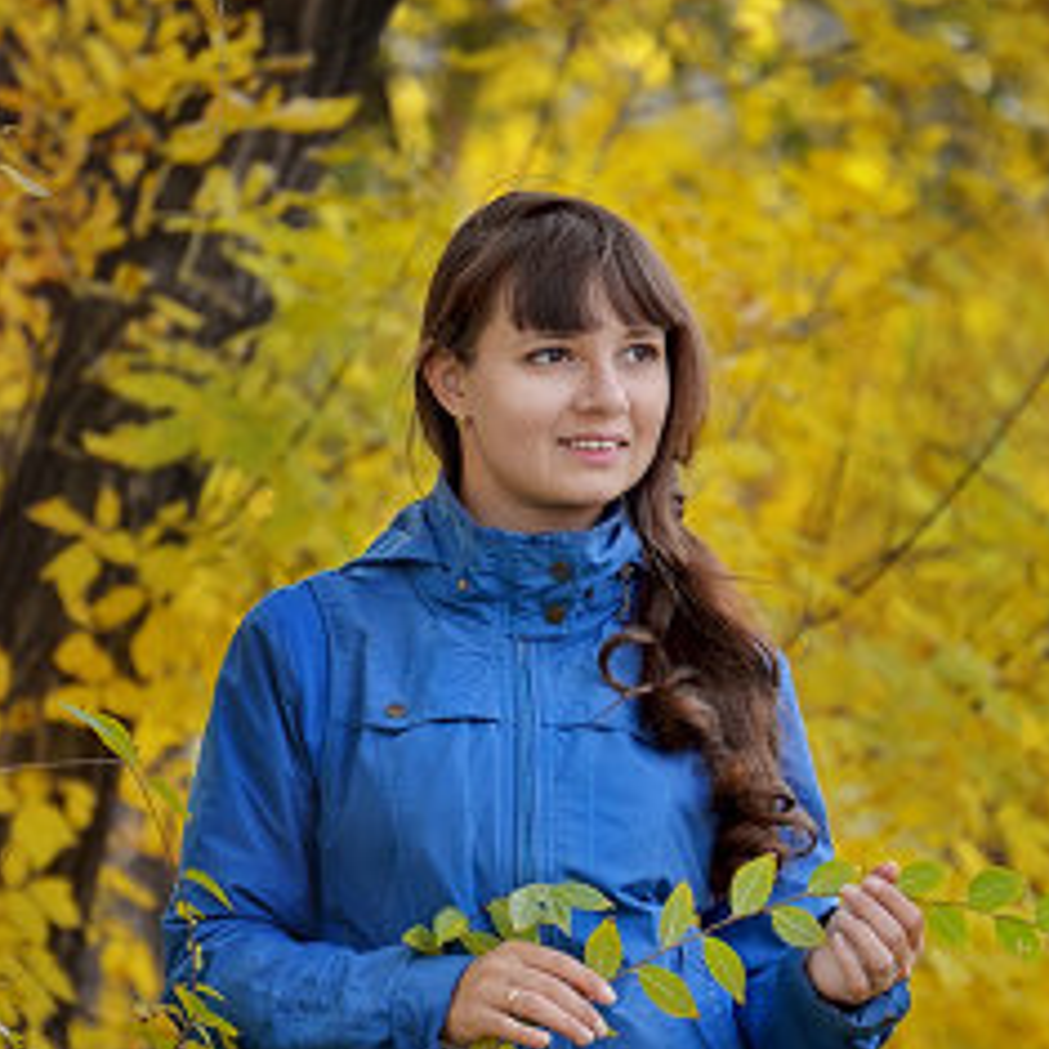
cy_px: 652
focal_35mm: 425
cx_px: 493
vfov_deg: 4.1
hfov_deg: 4.1
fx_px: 14571
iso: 800
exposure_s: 1/400
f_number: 5.6
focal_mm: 200
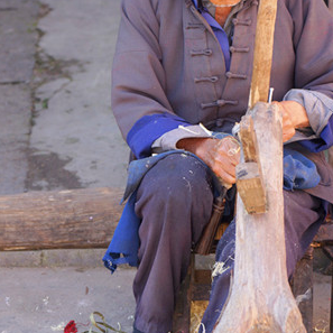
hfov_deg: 10.6
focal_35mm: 165
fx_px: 1796
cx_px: 166
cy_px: 110
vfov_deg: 10.6
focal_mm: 70
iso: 200
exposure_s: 1/125
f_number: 4
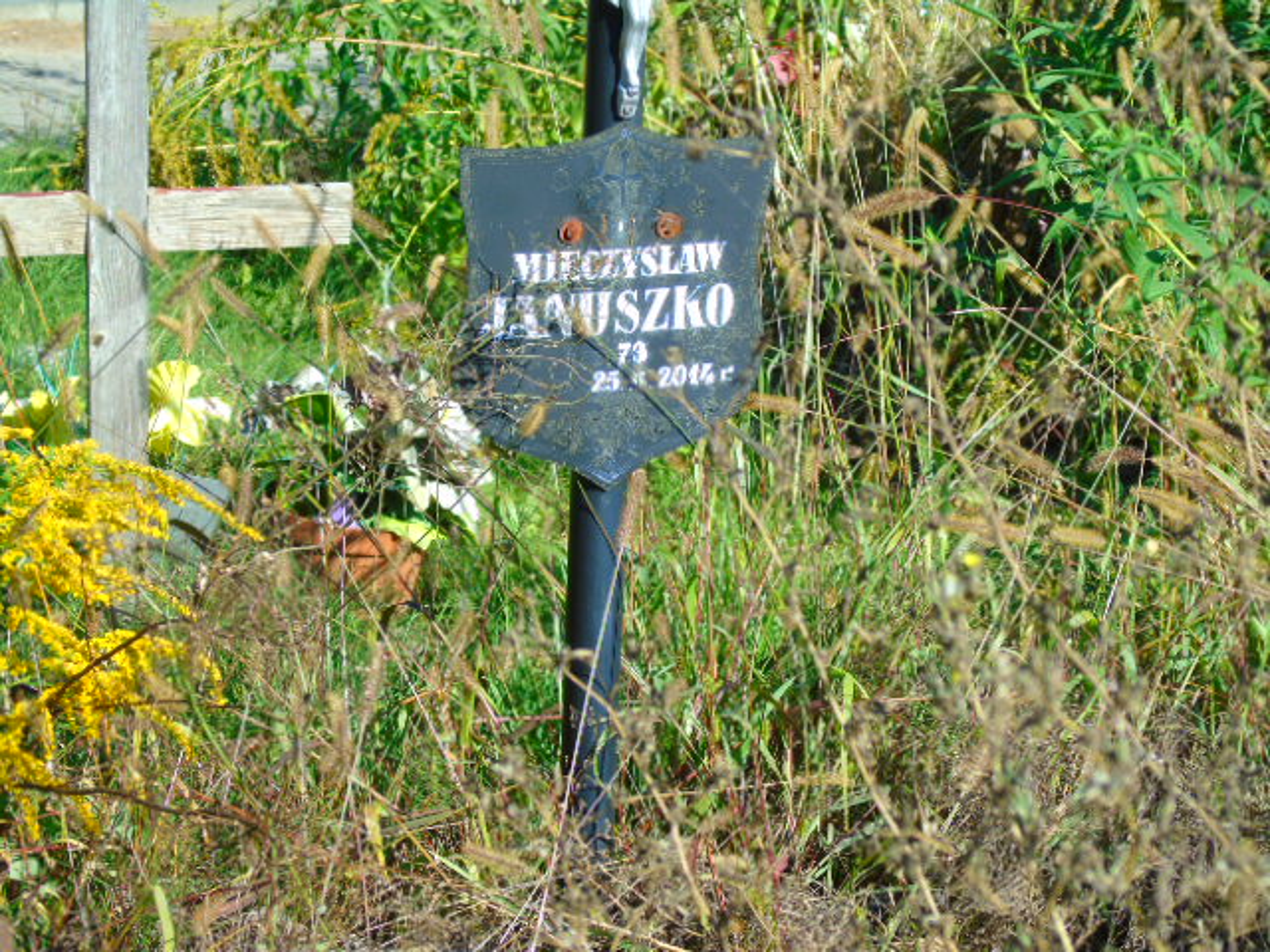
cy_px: 476
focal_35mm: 108
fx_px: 3962
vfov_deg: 13.7
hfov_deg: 18.2
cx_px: 635
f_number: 4.4
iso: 80
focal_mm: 19
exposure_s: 1/320
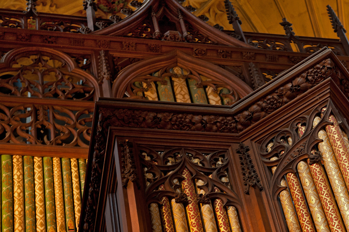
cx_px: 276
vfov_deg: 13.7
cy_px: 185
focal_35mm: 99
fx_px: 959
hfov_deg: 20.4
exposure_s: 1/30
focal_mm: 50
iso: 500
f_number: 4
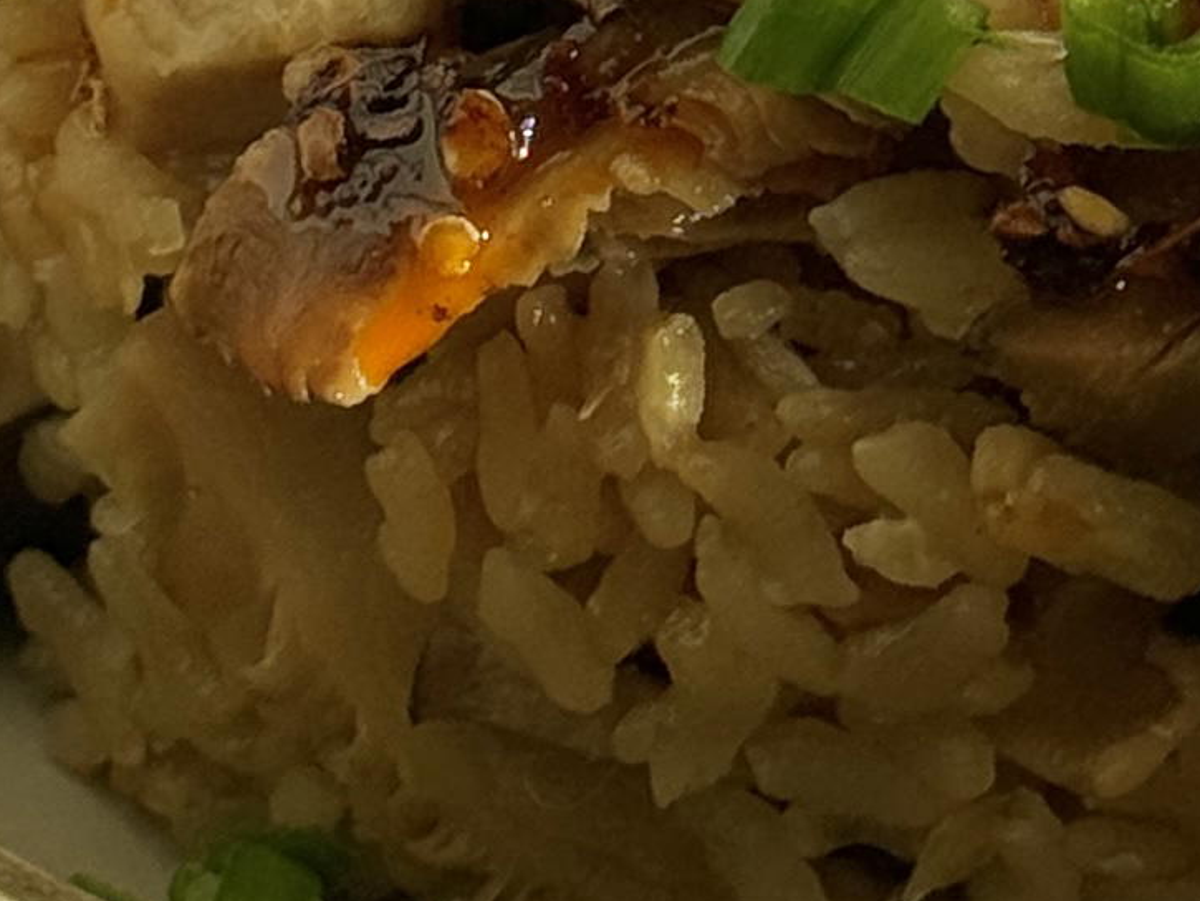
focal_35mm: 200
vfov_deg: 7.4
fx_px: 6934
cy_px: -248
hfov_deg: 9.8
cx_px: 1061
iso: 64
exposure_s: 1/2959
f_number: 1.78
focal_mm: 6.86
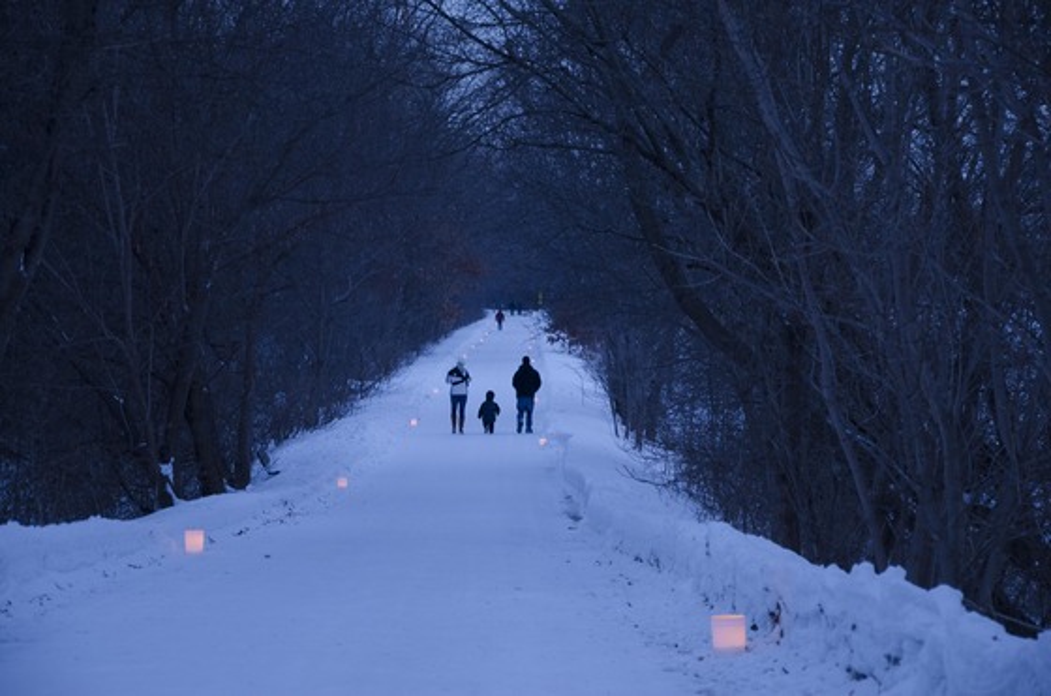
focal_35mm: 112
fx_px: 3278
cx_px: 526
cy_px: 348
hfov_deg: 18.2
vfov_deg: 12.1
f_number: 5.3
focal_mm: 75
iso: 640
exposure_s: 1/20
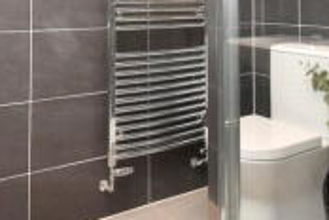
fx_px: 375
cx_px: 130
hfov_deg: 47.1
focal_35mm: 41
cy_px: -7
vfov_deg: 30.1
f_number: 4.5
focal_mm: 10
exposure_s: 1/125
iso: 1250
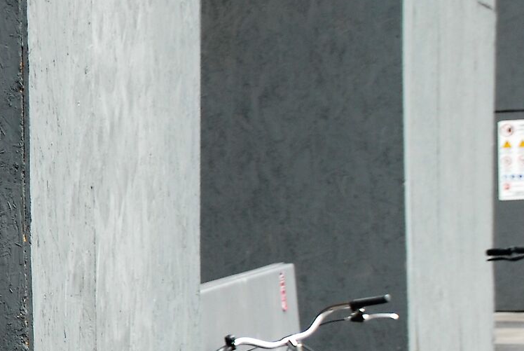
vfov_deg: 7.5
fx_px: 2667
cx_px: -251
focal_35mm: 183
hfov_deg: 10.8
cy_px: 311
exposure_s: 1/45
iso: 200
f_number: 4.5
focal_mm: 38
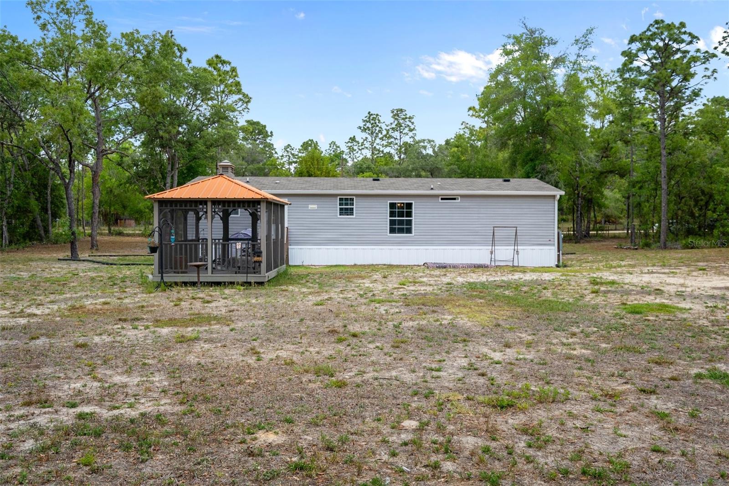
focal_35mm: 31
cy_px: 243
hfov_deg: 60.3
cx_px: 364
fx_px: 628
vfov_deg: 42.3
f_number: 8
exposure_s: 1/320
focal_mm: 31
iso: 400
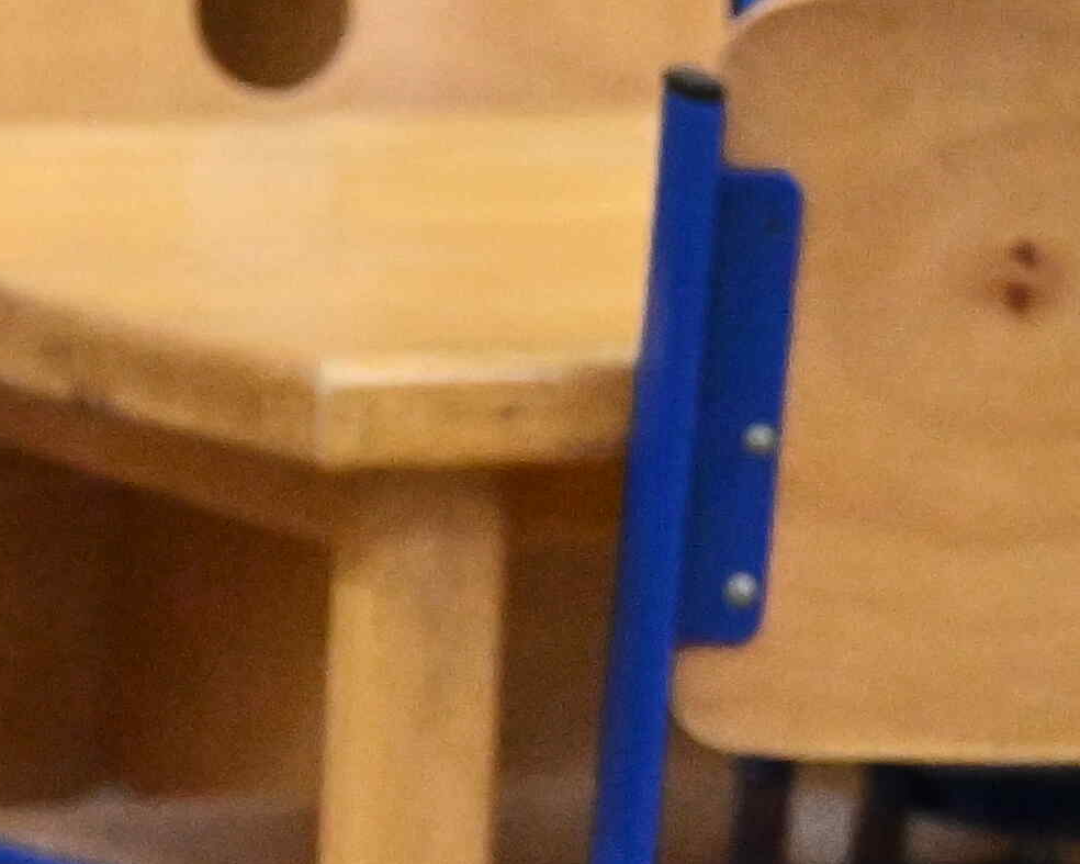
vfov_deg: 4.0
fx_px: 11825
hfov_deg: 5.1
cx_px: -1405
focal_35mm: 370
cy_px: 2616
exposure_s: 1/80
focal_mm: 47
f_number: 4
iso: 2500
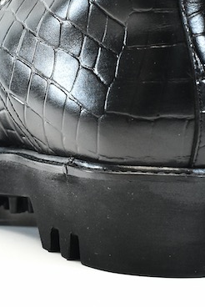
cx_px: 82
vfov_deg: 13.9
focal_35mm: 146
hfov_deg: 9.4
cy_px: 20
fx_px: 1245
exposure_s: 1/400
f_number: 5.6
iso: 1600
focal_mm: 28
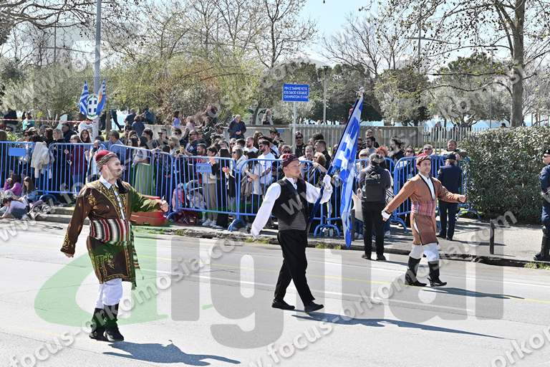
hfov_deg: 23.4
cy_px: 184
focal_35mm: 87
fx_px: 1329
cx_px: 275
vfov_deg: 15.7
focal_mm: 58
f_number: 7.1
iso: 400
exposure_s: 1/1250
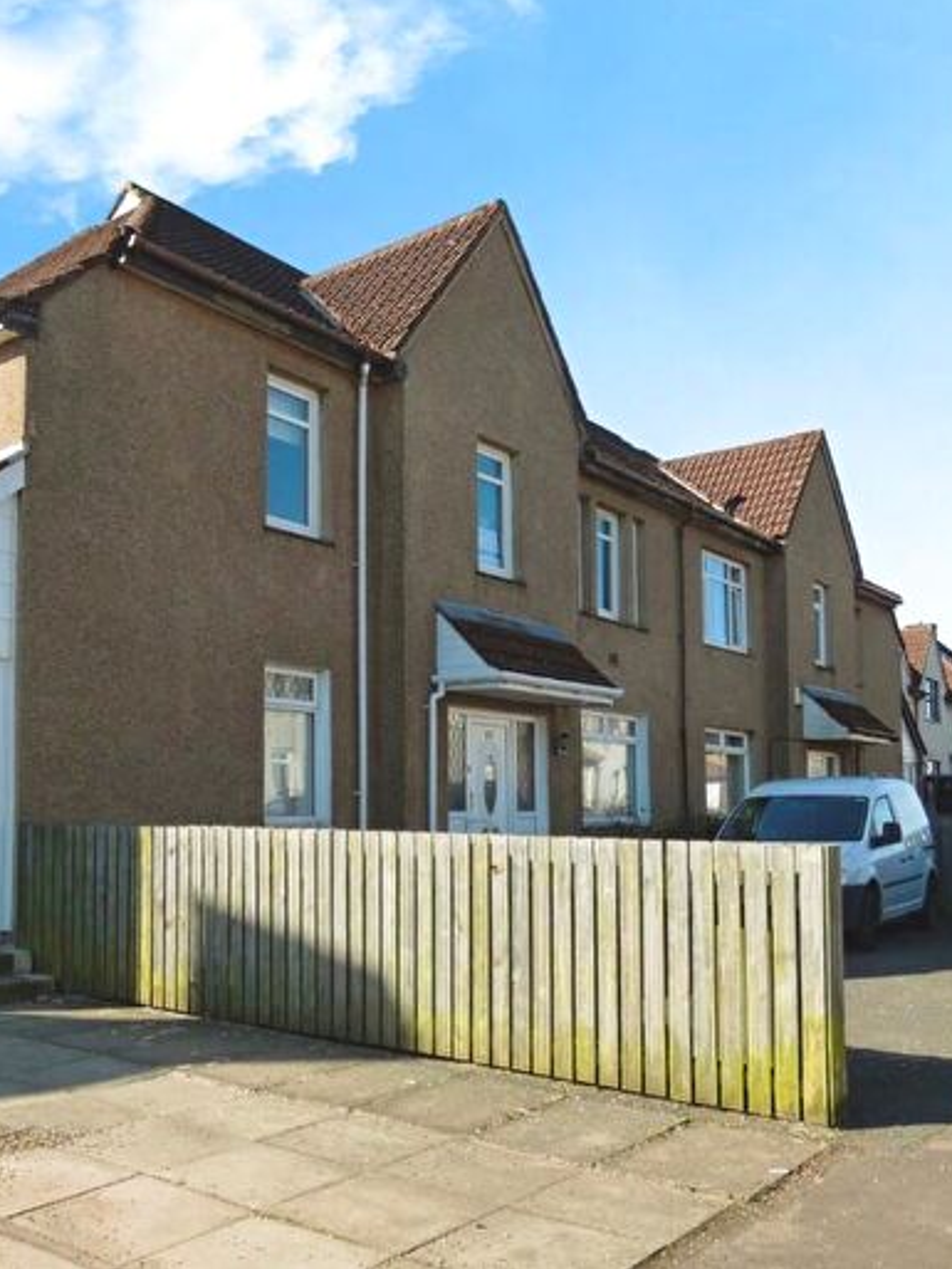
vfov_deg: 59.9
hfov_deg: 46.3
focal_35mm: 30
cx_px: 344
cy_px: 625
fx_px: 1100
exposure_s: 1/800
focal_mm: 3.9
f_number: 2.9
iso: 80
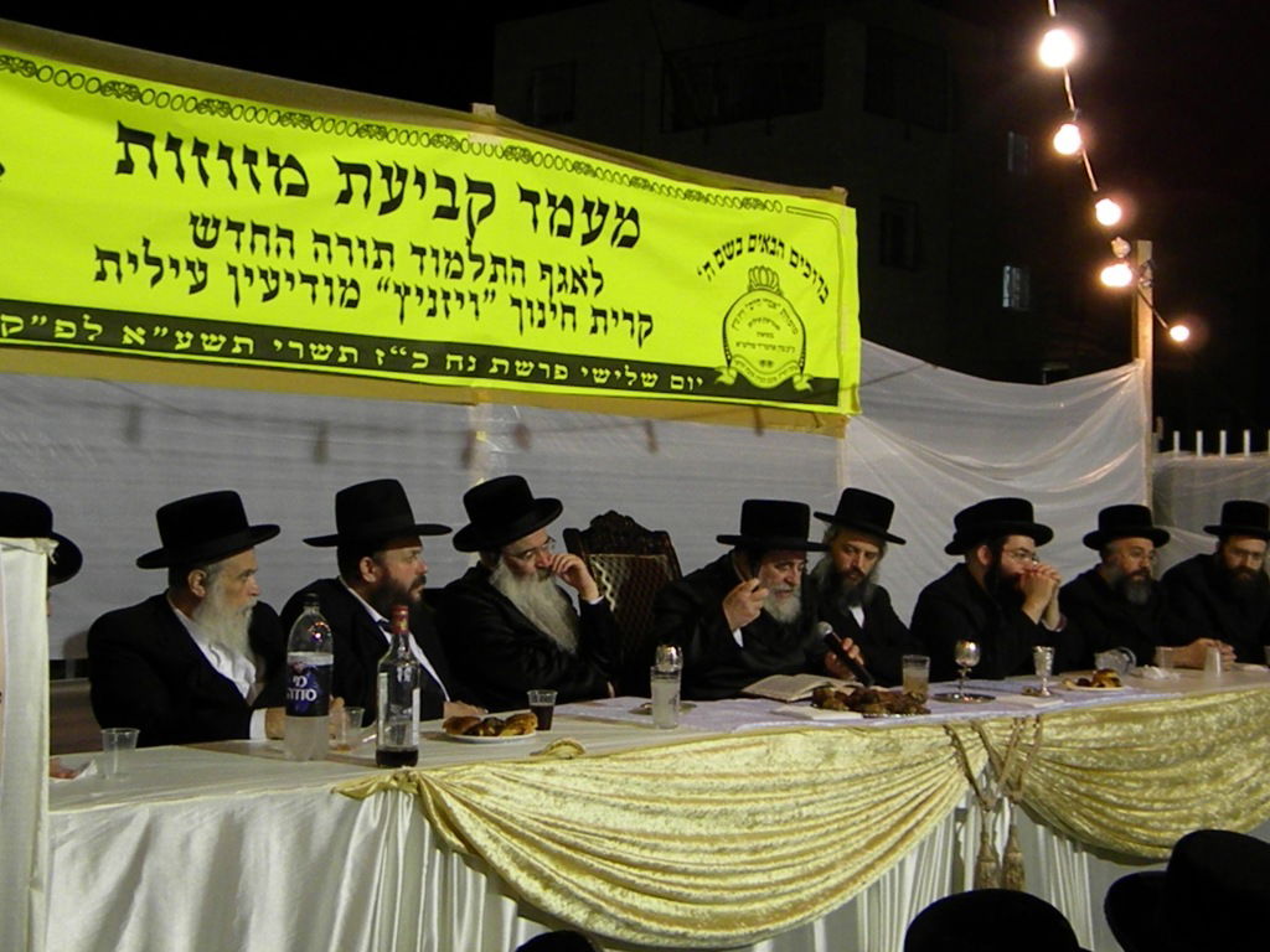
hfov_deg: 40.4
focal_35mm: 47
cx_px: 635
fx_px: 1724
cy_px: 476
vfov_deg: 30.9
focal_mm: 8.6
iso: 748
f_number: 3.9
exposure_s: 1/70.7
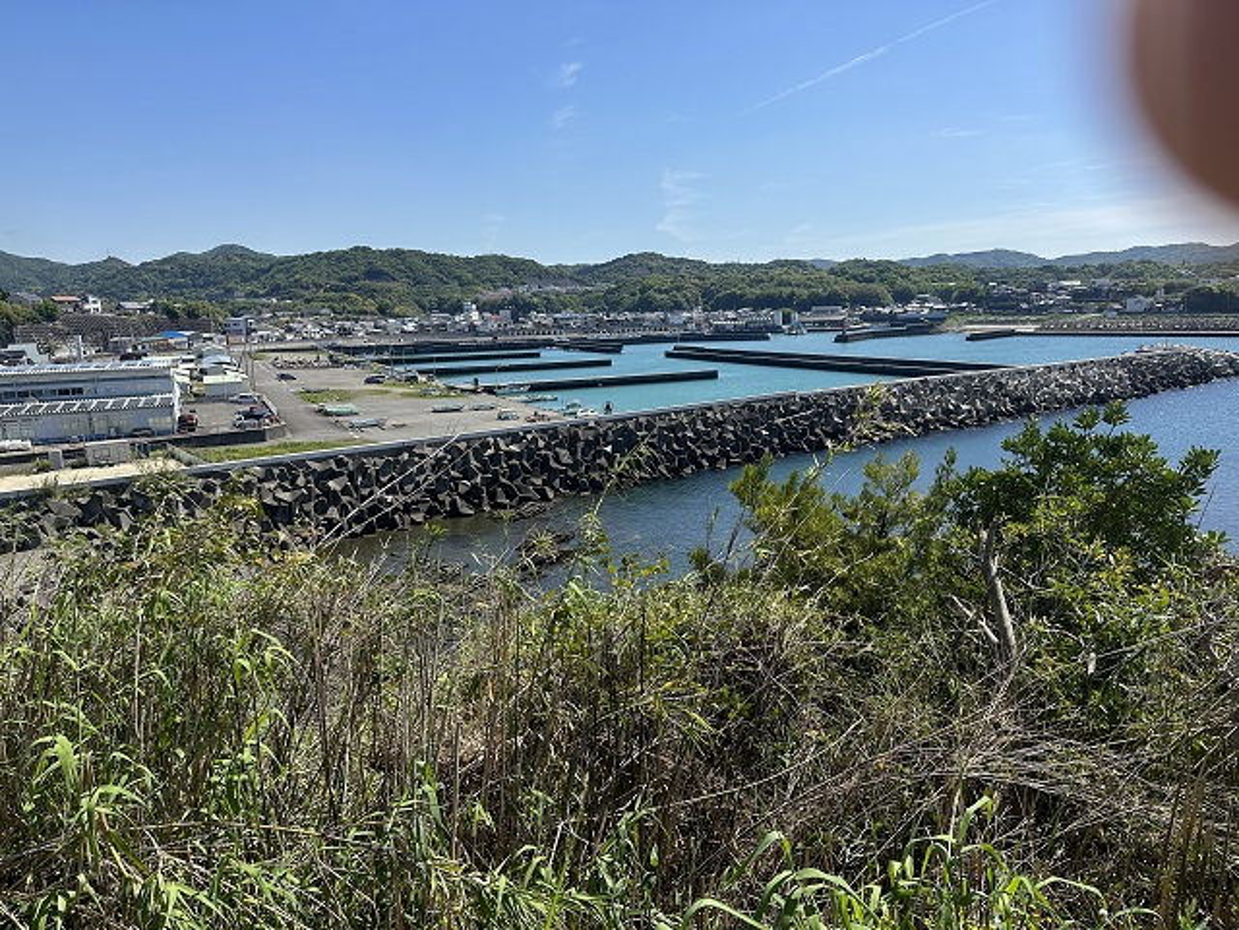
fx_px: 859
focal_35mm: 24
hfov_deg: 71.6
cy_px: 465
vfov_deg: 56.8
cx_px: 620
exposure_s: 1/5263
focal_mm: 6.86
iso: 80
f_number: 1.78
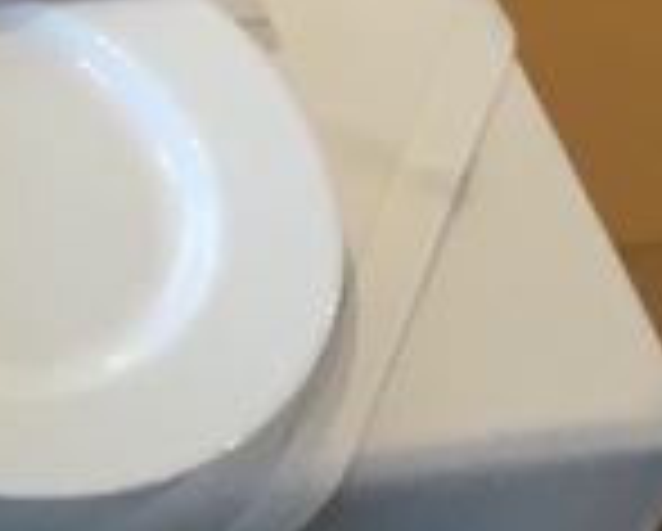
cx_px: -739
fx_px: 3865
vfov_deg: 7.5
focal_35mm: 197
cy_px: -544
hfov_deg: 9.1
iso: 32
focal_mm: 4.15
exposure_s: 1/33
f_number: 2.2
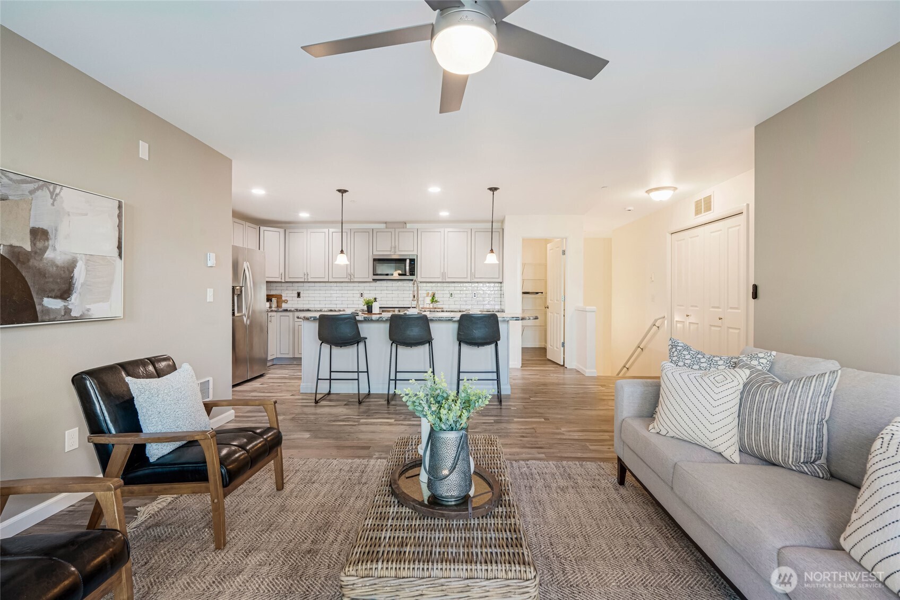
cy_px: 300
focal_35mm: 16
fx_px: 400
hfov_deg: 96.7
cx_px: 450
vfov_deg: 73.7
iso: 400
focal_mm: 16
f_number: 10
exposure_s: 1/125
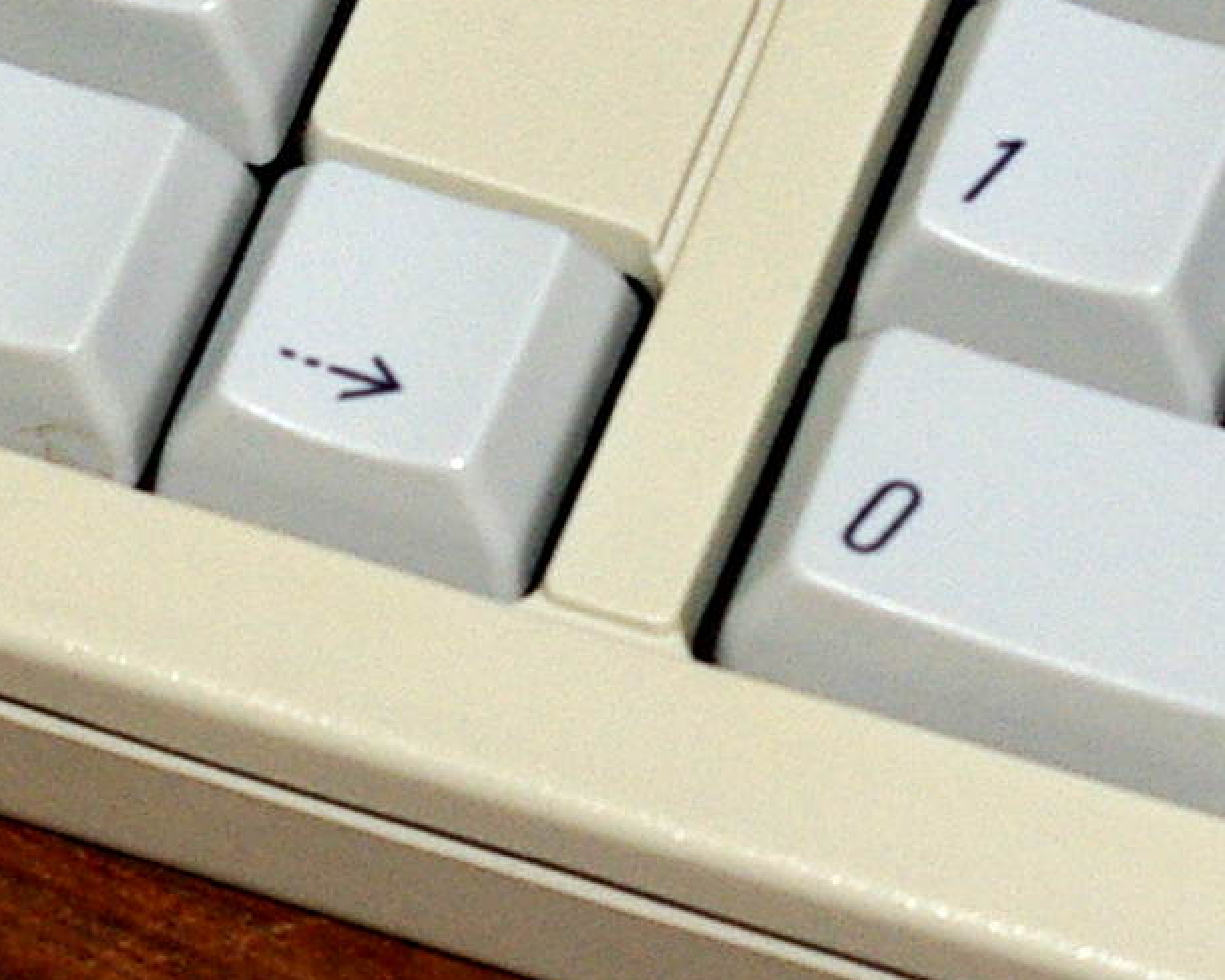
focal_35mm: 444
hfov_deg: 4.4
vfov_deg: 3.5
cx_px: 370
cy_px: -954
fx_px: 16097
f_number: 6.7
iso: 400
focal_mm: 50
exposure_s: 1/60
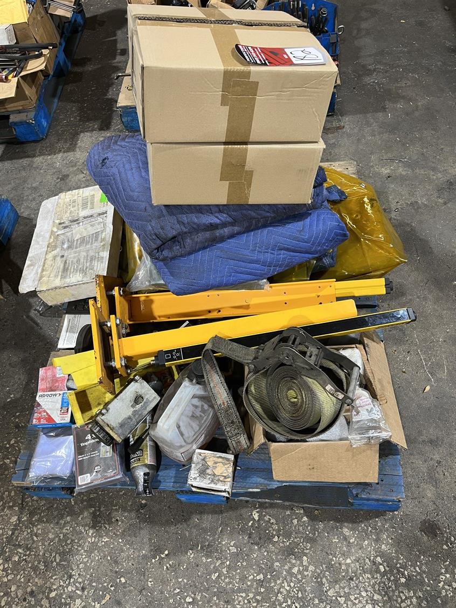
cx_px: 228
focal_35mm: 26
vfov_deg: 67.3
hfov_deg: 53.1
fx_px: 457
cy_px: 304
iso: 125
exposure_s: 1/60
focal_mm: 5.1
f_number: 1.6
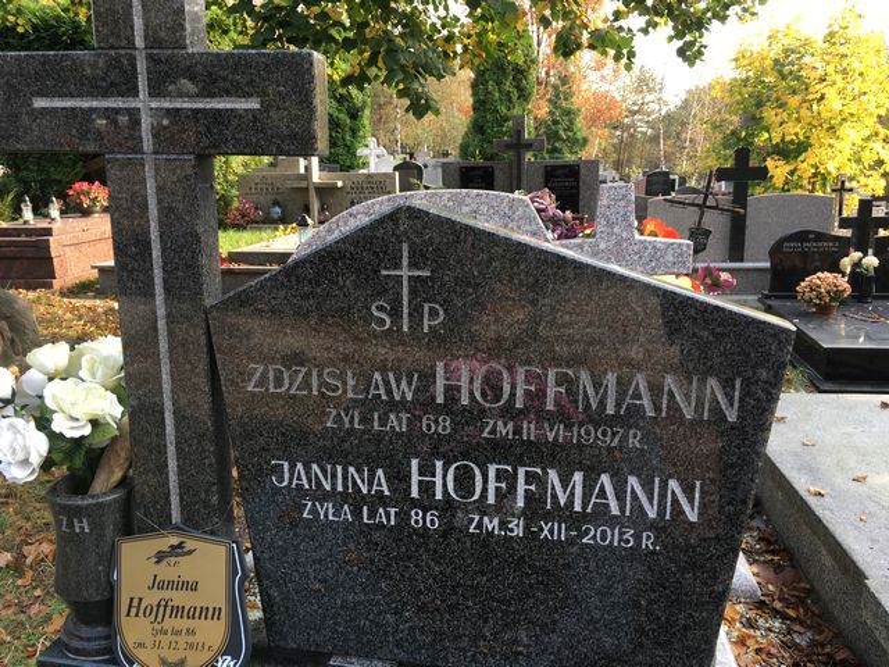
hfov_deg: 61.7
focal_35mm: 29
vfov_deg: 48.2
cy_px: 334
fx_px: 745
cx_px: 444
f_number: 2.2
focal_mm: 4.15
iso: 25
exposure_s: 1/100
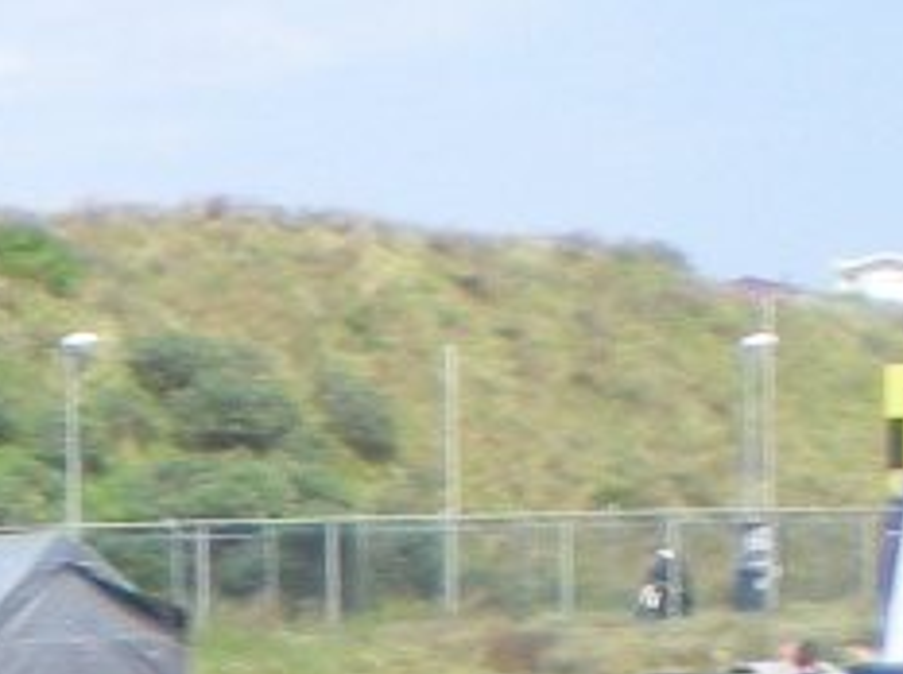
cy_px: 2072
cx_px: -833
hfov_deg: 7.6
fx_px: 6538
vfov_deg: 5.5
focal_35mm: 251
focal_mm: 6.3
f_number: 4.6
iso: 50
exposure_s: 1/225
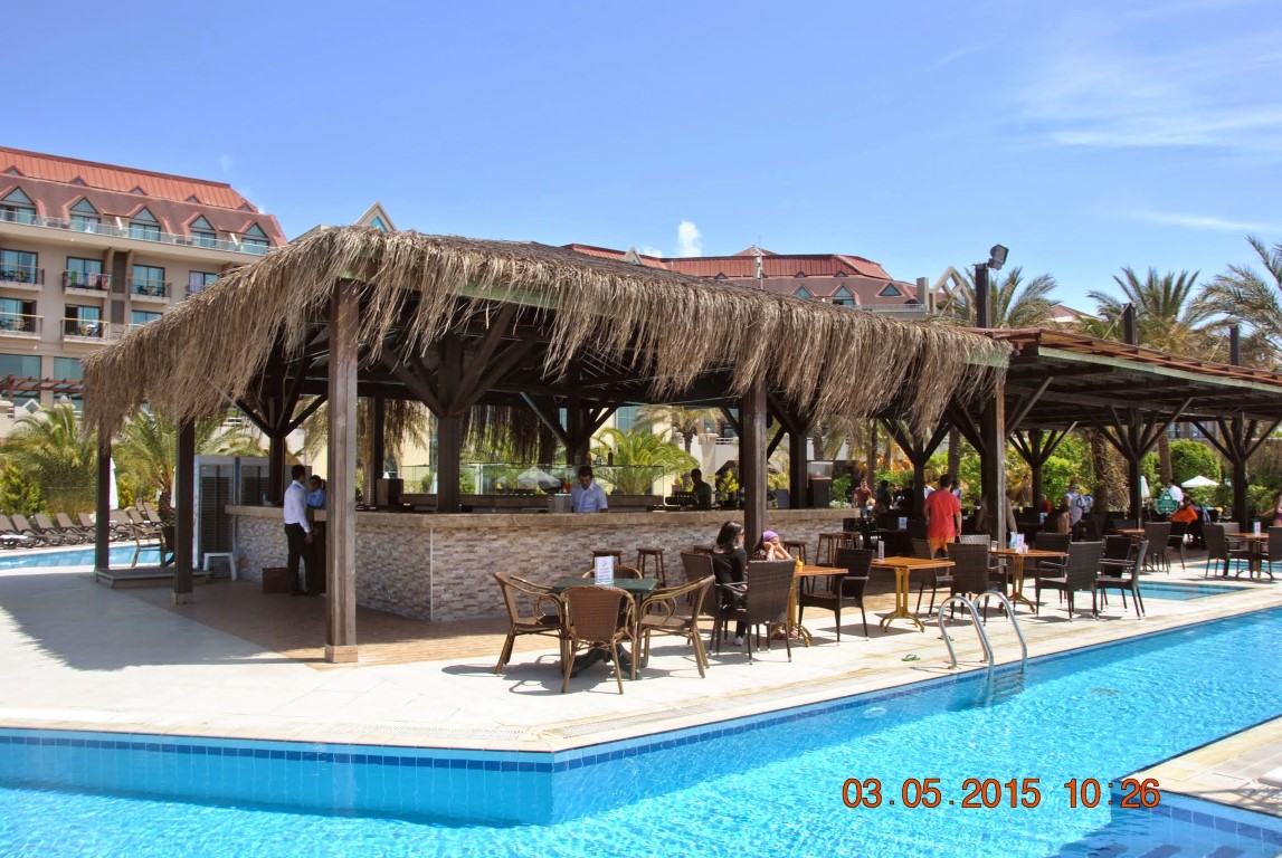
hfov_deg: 67.3
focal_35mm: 27
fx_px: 963
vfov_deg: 48.1
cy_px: 429
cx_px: 641
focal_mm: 18
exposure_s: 1/250
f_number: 8
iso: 100
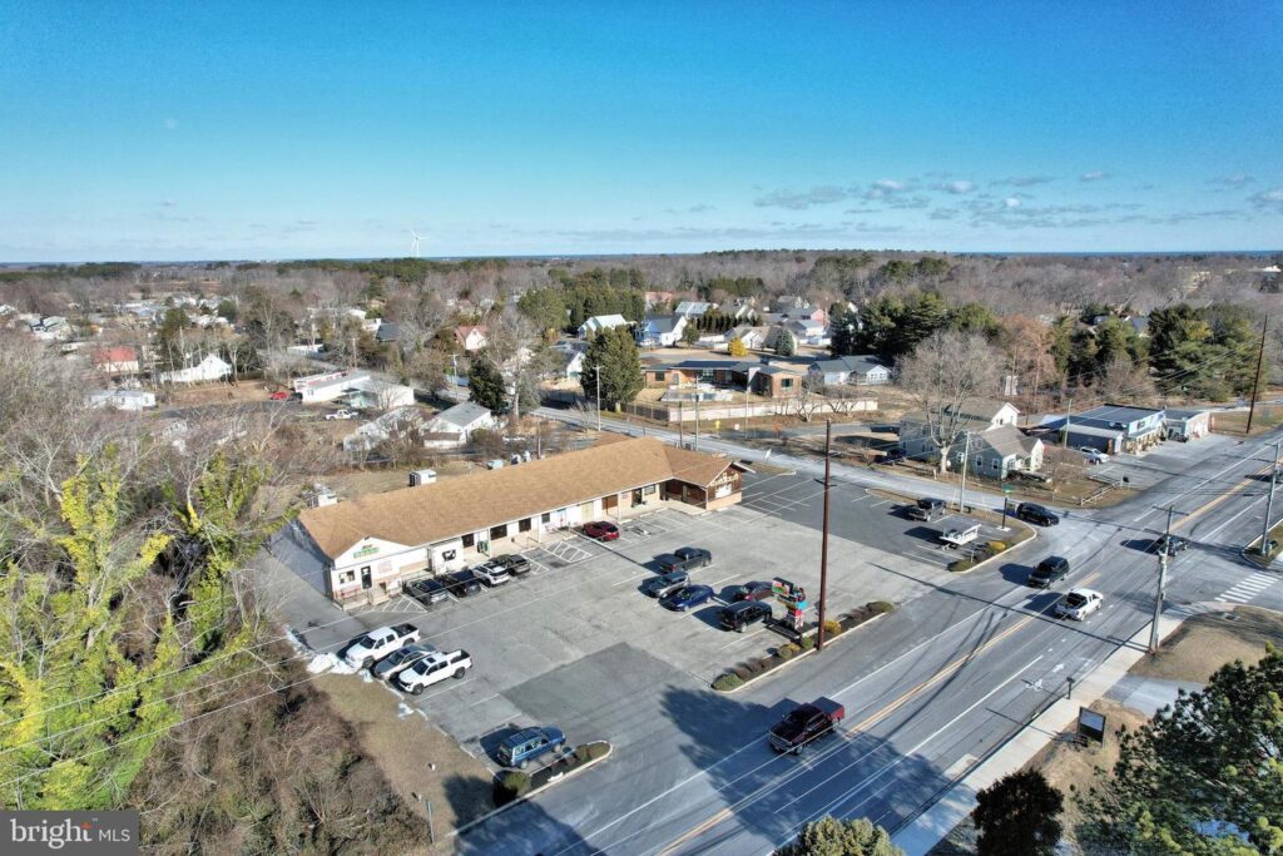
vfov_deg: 57.2
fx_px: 784
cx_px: 642
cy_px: 428
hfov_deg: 78.6
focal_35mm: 22
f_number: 2.8
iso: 100
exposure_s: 1/1600
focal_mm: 8.38
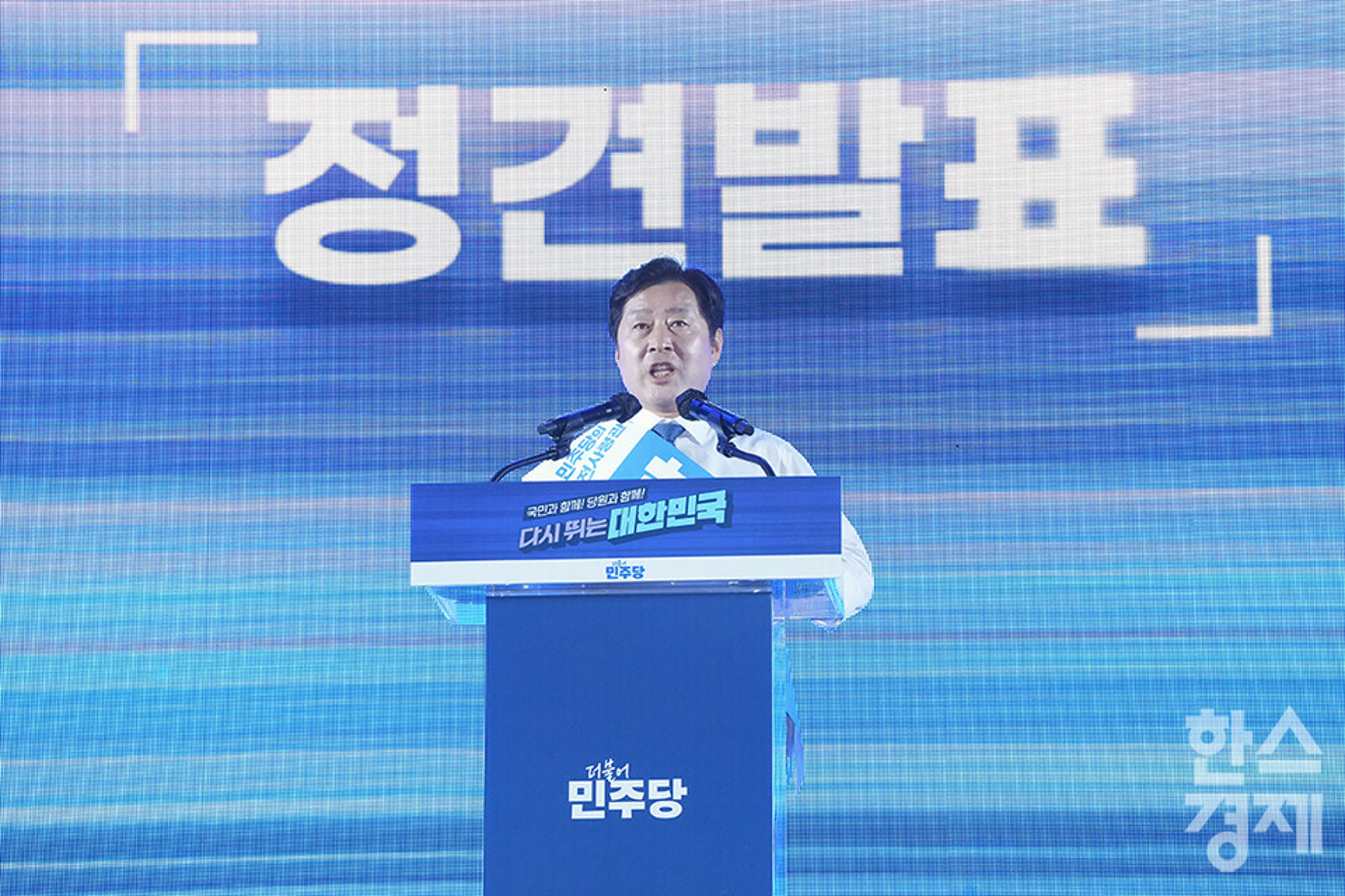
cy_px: 448
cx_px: 672
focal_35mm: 200
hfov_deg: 10.3
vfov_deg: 6.9
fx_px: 7472
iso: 3200
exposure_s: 1/160
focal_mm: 200
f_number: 9
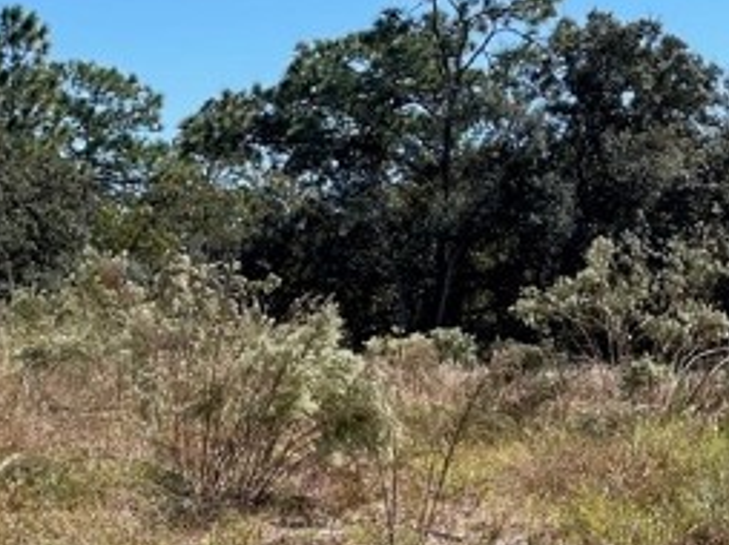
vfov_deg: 13.9
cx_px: 89
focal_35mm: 105
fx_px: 2209
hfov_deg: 18.5
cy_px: 531
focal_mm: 5.1
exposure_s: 1/3003
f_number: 1.6
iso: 32
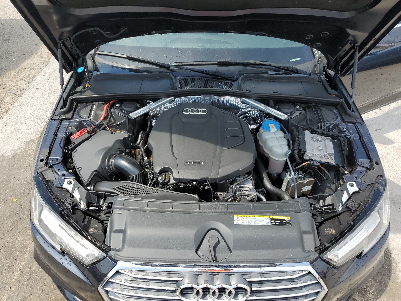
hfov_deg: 67.3
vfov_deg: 53.1
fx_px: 301
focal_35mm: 26
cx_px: 200
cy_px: 150
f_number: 1.5
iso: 50
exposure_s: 1/1429
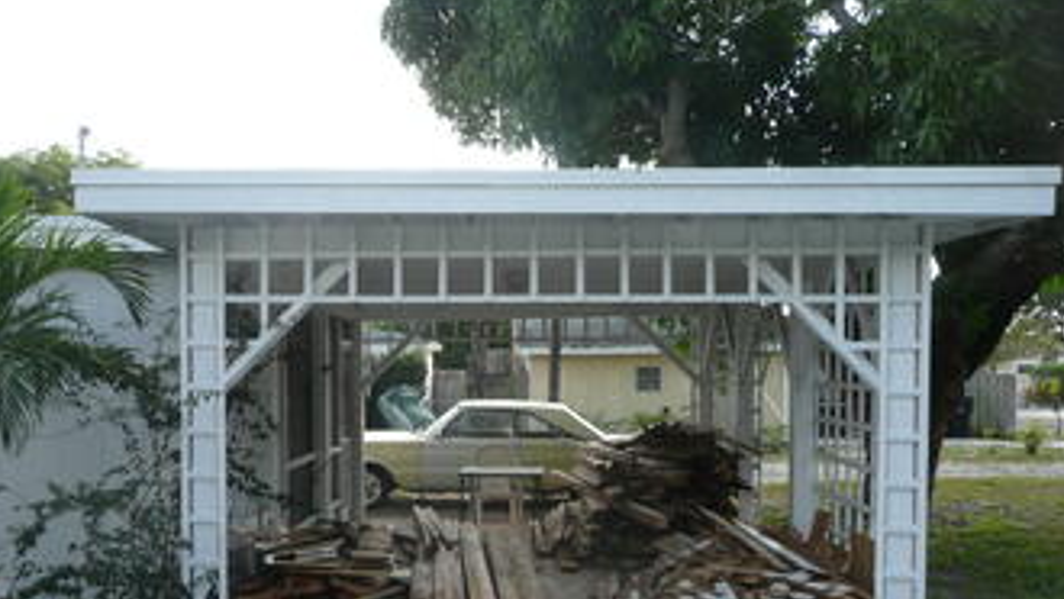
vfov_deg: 31.7
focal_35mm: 37
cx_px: 432
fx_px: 1044
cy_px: 415
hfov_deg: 53.7
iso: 100
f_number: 3.3
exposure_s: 1/200
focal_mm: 4.6
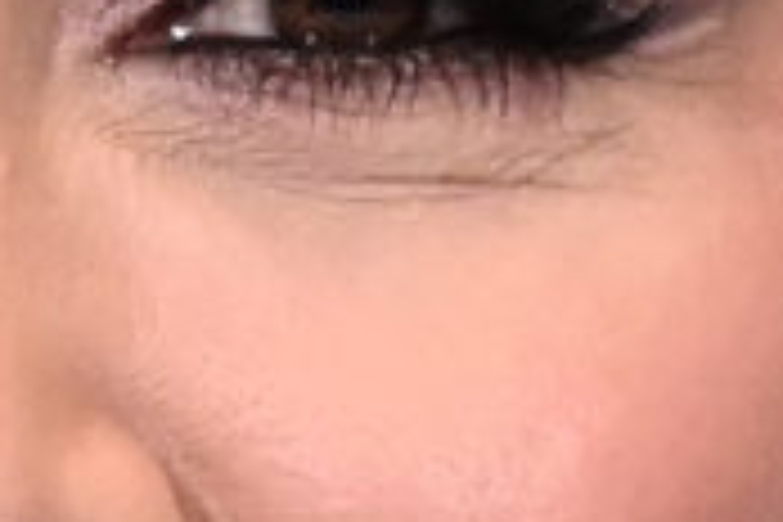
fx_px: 26903
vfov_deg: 1.1
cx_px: 166
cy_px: 106
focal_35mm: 1237
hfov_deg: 1.7
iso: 2500
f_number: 3.2
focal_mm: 140
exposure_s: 1/320
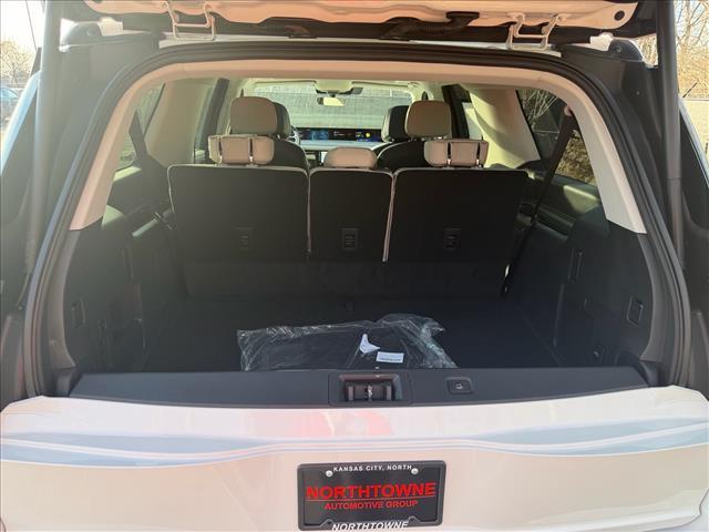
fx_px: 492
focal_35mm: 24
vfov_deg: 56.8
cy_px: 266
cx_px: 354
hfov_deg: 71.6
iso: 64
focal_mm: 6.76
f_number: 1.78
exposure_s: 1/256
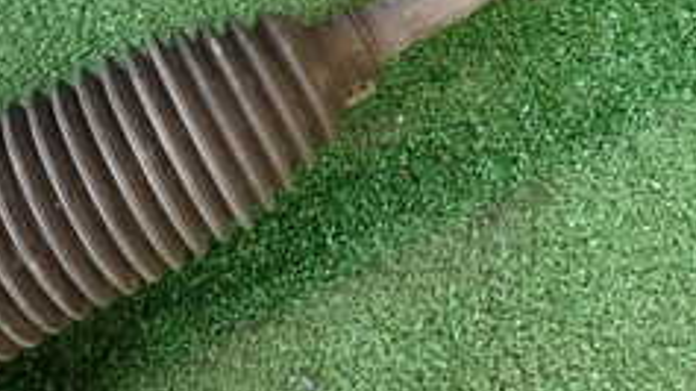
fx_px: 1273
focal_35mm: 69
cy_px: -53
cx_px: 388
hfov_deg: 30.6
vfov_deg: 16.8
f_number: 2
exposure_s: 1/40
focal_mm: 4.5
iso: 200
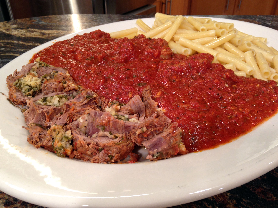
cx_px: 137
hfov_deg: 54.0
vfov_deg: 41.8
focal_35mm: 34
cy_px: 105
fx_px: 273
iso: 80
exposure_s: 1/20
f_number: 2.4
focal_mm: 4.12
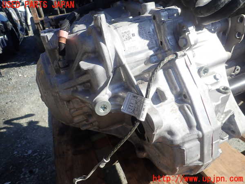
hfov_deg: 69.4
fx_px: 177
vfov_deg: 54.9
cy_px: 92
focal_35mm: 25
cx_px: 122
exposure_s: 1/800
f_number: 2.8
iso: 100
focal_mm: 4.5
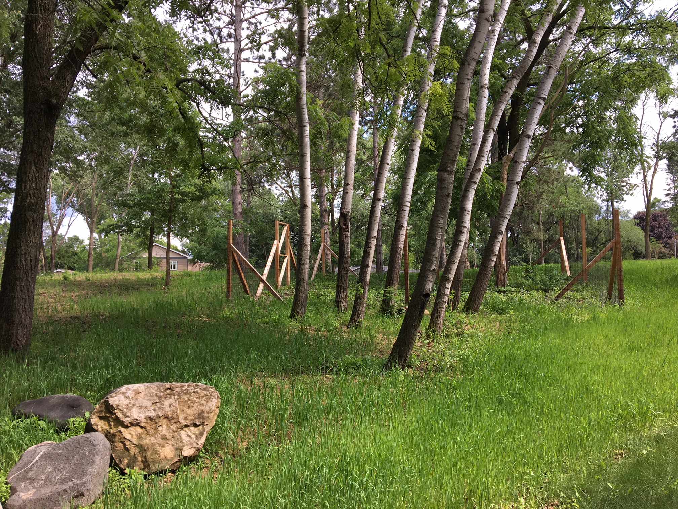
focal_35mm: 29
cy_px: 254
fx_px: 568
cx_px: 339
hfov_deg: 61.7
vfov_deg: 48.2
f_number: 2.2
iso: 25
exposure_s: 1/458
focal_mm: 4.15
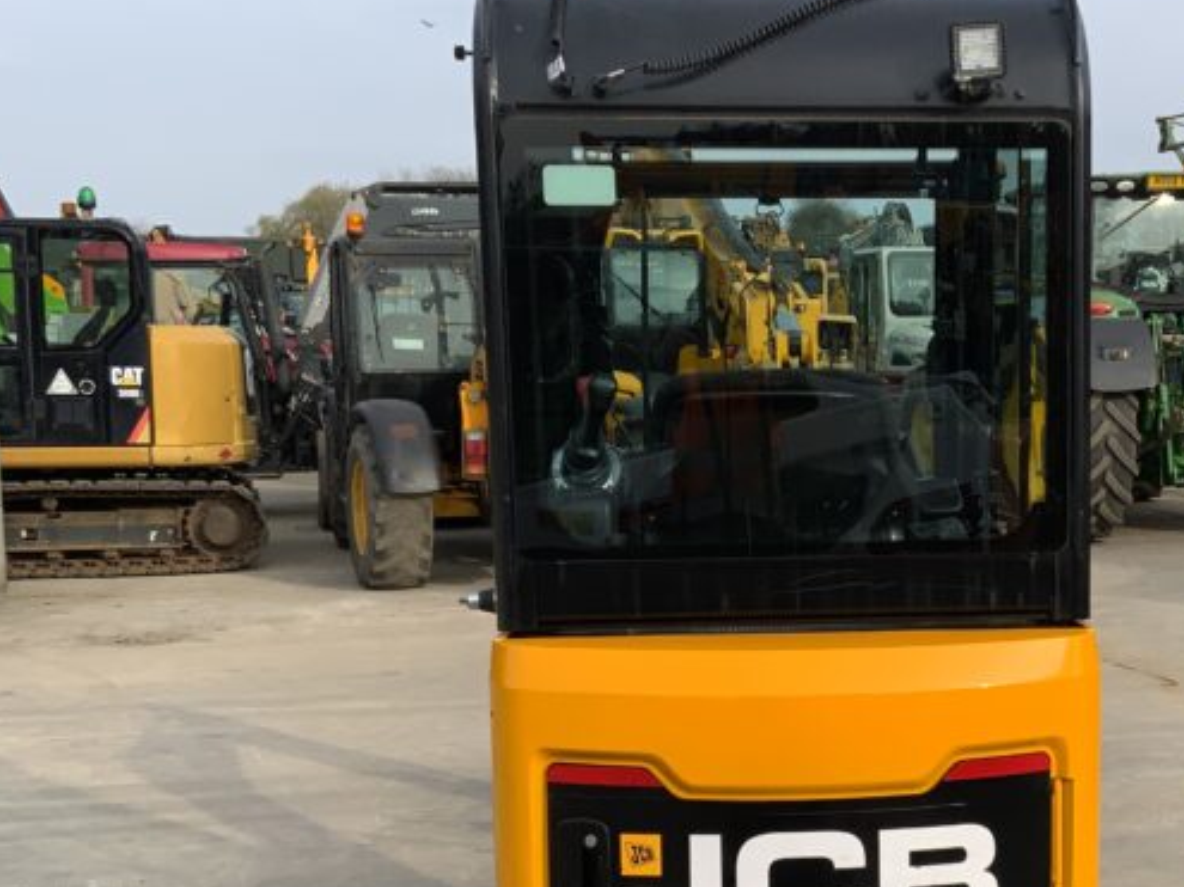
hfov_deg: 31.5
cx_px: 911
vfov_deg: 24.3
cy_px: 612
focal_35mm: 60
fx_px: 2052
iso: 16
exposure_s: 1/1055
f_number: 1.8
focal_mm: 3
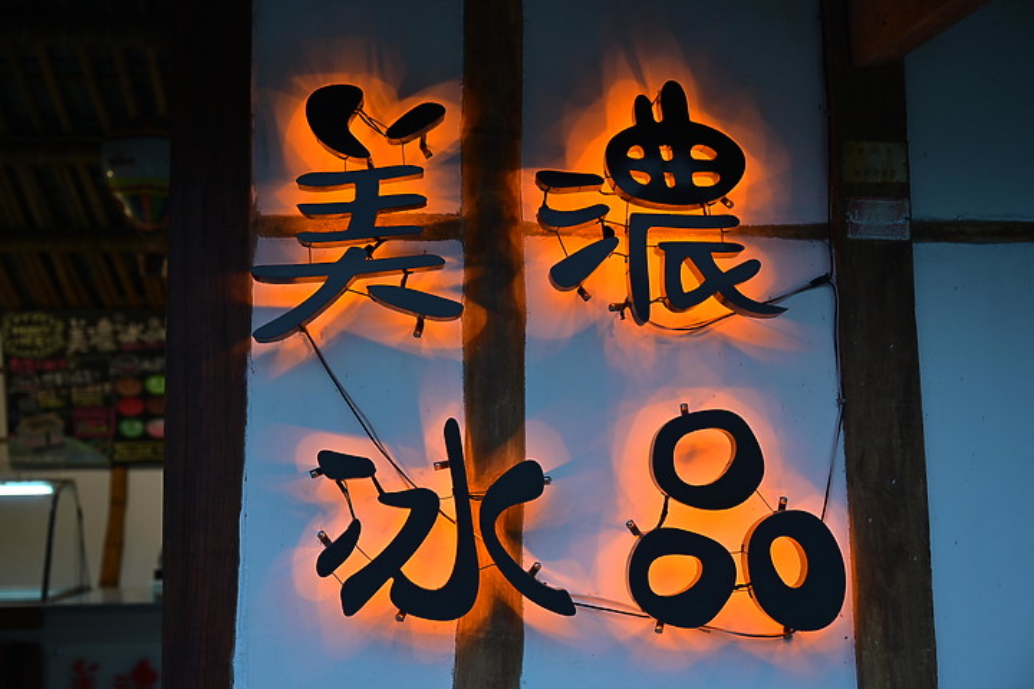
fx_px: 1292
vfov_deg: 29.9
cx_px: 517
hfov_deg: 43.6
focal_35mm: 45
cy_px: 344
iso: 100
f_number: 3.5
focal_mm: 45
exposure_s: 1/50
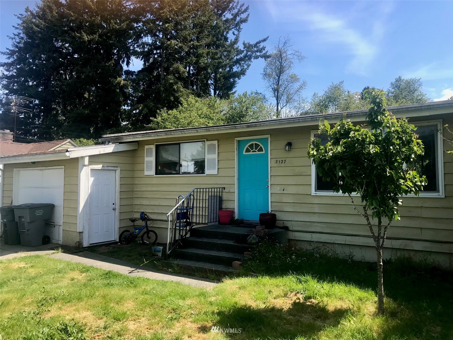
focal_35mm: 28
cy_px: 170
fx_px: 366
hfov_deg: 63.4
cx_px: 226
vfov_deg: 49.7
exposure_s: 1/1126
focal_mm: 3.99
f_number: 1.8
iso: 20
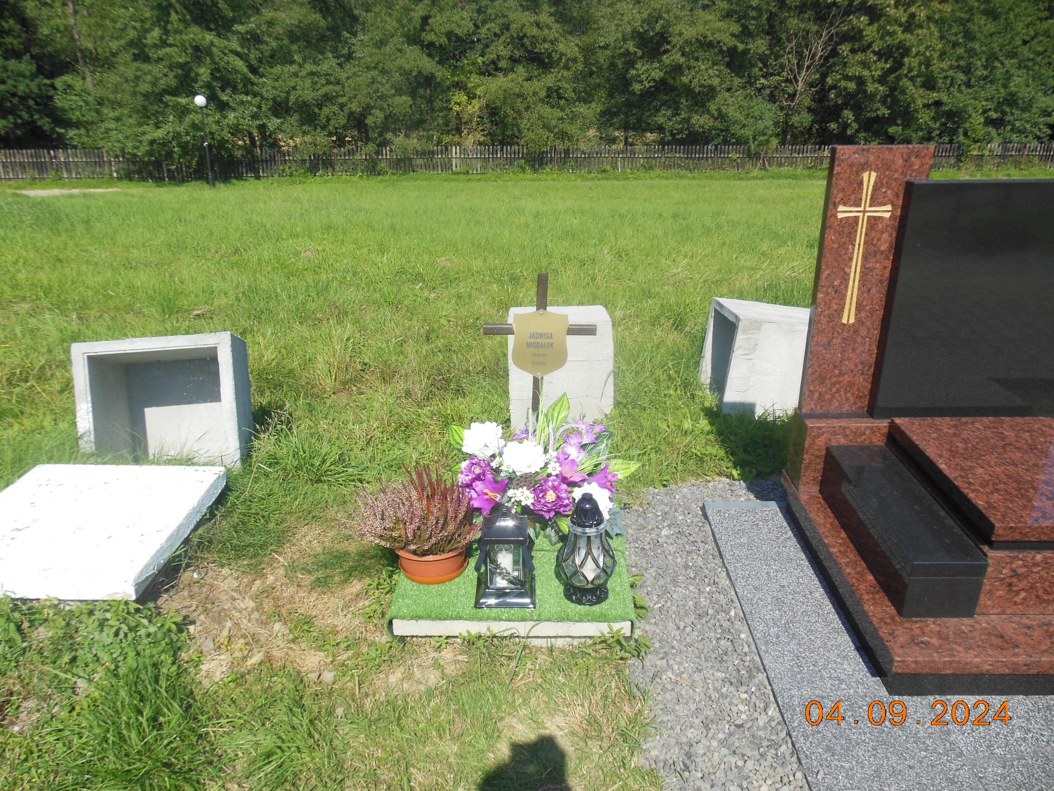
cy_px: 396
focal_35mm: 25
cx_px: 527
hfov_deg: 69.4
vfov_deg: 54.9
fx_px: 761
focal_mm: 4.5
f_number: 3.2
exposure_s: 1/1500
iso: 125
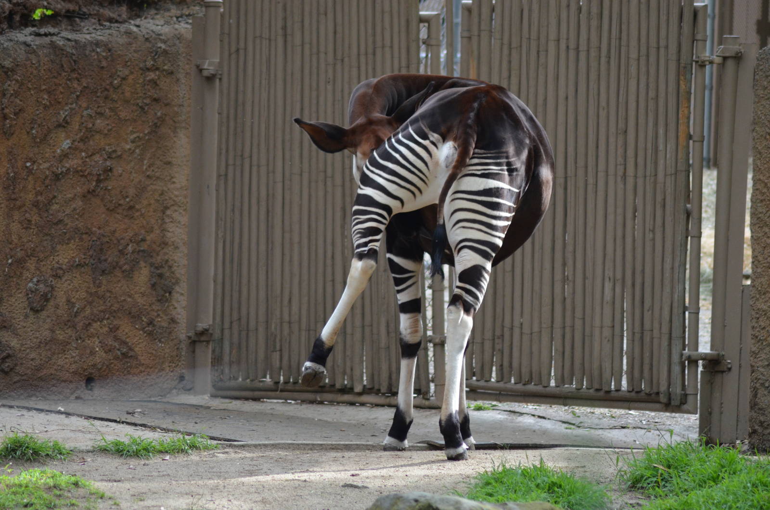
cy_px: 255
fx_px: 7364
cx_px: 385
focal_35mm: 345
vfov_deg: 4.0
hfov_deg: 6.0
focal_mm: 230
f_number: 5
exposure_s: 1/500
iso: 1250
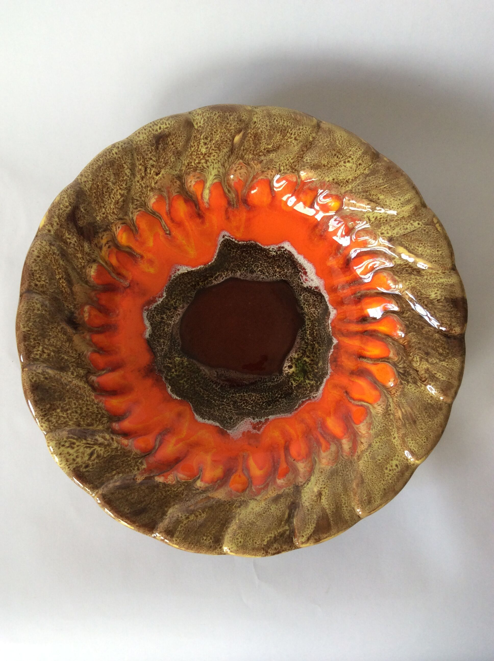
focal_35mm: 32
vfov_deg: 56.9
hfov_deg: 44.1
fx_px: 611
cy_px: 330
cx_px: 247
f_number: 2.4
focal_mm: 3.3
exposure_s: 1/100
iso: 50
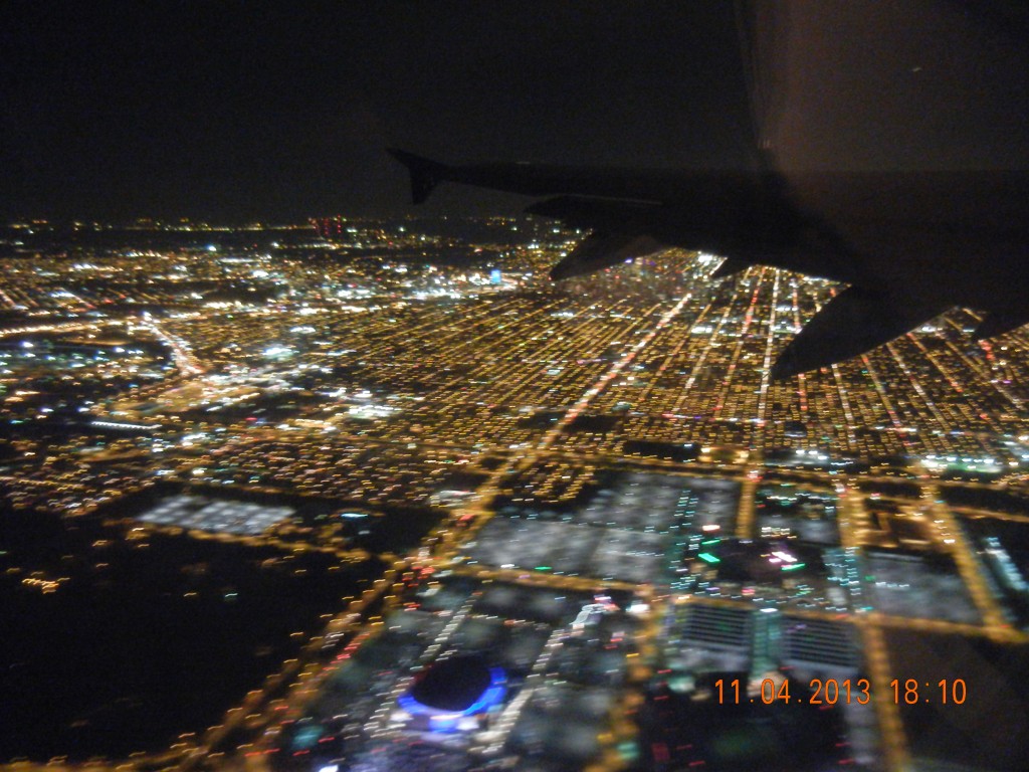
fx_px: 892
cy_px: 386
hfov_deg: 60.0
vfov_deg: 46.8
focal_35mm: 30
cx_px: 514
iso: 400
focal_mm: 5.4
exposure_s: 1/4.7
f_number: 3.5
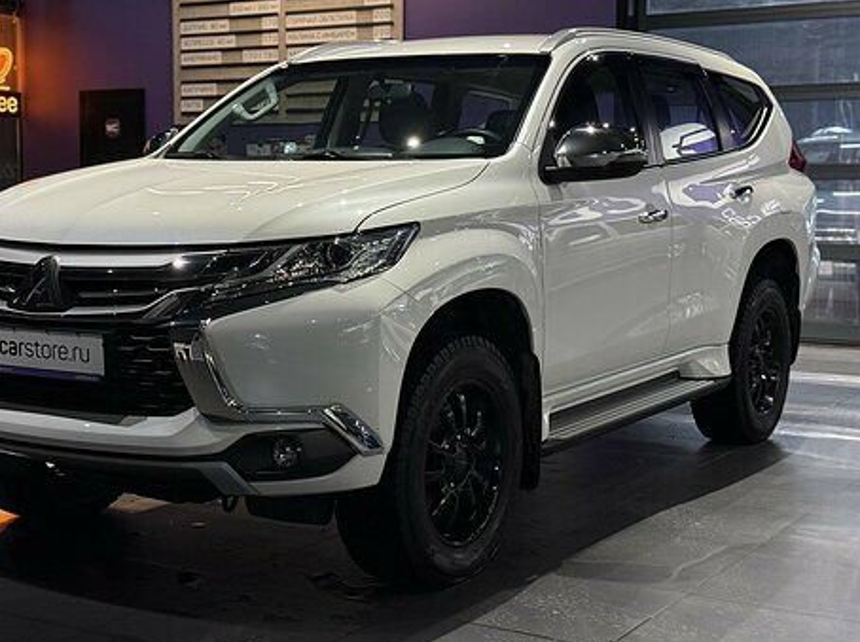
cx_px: 352
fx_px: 1439
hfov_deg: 33.2
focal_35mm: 58
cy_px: 297
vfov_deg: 25.2
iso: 125
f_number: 1.78
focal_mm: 6.76
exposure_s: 1/100
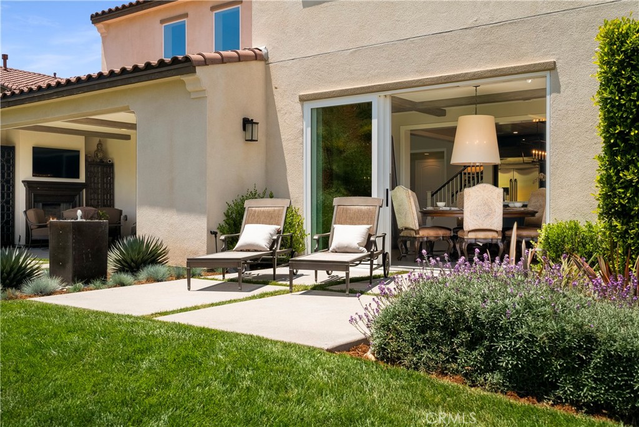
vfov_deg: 37.9
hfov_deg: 54.4
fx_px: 622
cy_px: 214
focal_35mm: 35
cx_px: 320
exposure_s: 1/640
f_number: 7.1
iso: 200
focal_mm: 35
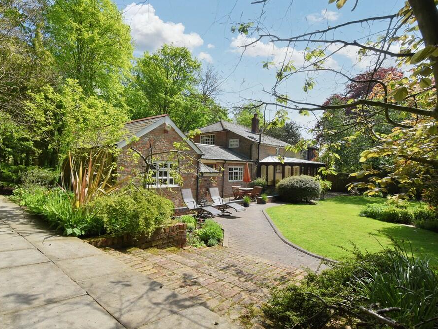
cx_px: 193
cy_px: 167
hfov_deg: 81.4
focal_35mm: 20
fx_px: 253
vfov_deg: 66.0
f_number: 8
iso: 100
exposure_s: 1/250
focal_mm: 12
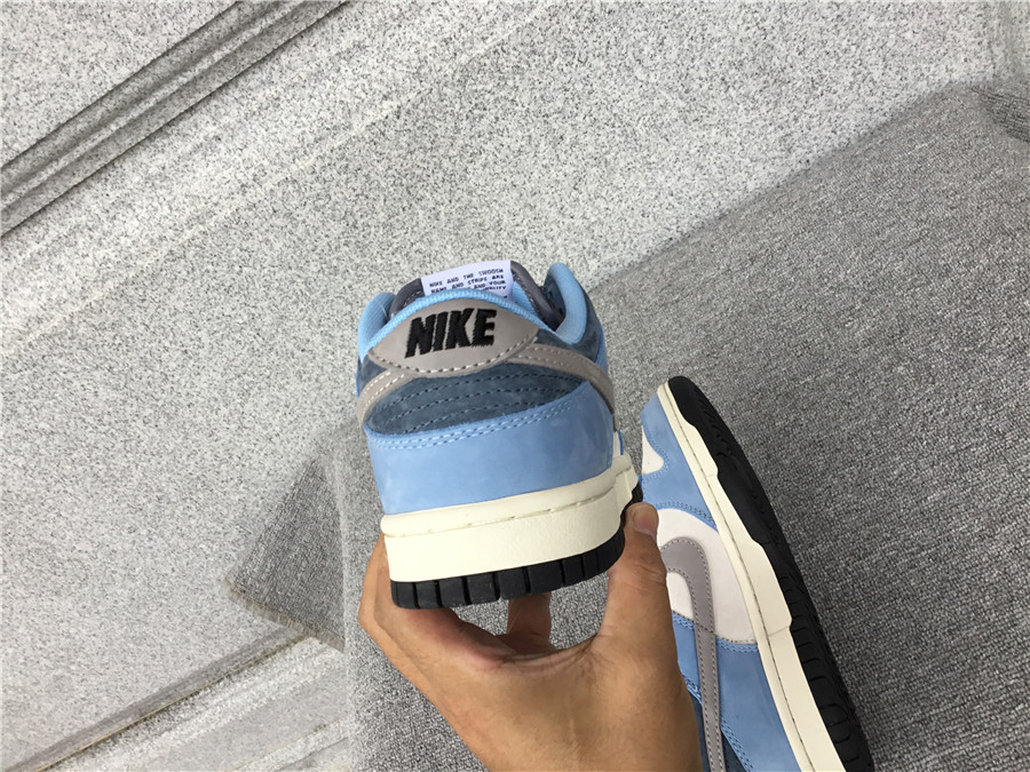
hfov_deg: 58.4
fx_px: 922
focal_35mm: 31
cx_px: 515
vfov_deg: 45.4
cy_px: 386
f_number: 2.4
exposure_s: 1/50
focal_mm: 3.3
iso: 32
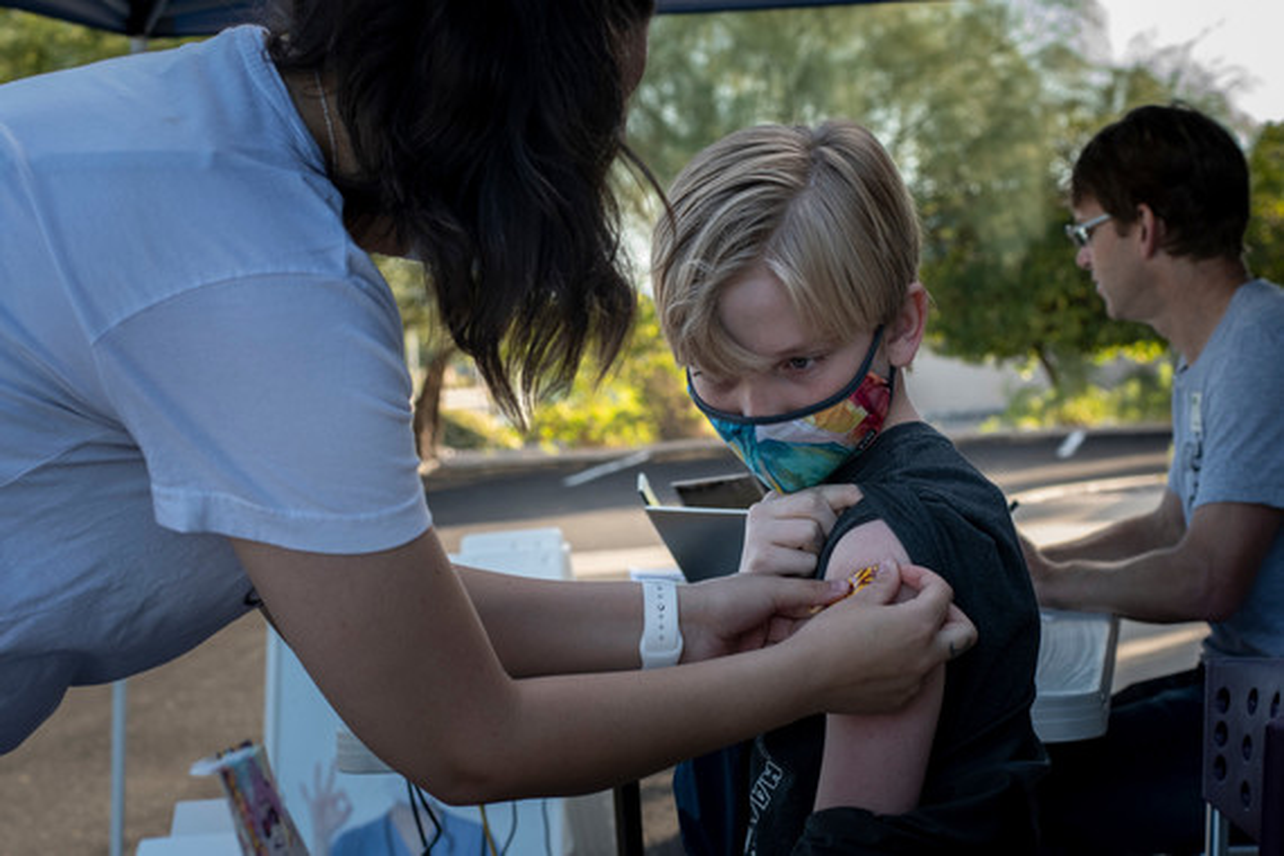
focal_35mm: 75
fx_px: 2675
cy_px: 428
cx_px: 642
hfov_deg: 27.0
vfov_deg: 18.2
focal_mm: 50
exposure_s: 1/250
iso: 640
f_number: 6.3
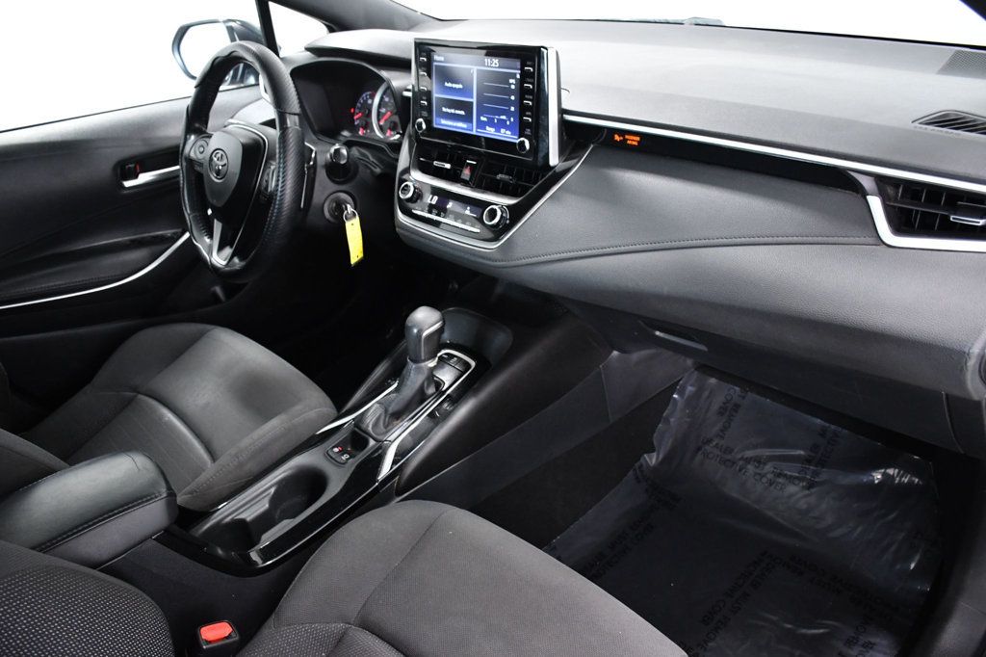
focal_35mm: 27
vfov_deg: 47.9
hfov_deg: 67.4
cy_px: 328
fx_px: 739
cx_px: 493
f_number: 5
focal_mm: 18
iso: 2500
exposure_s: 1/100
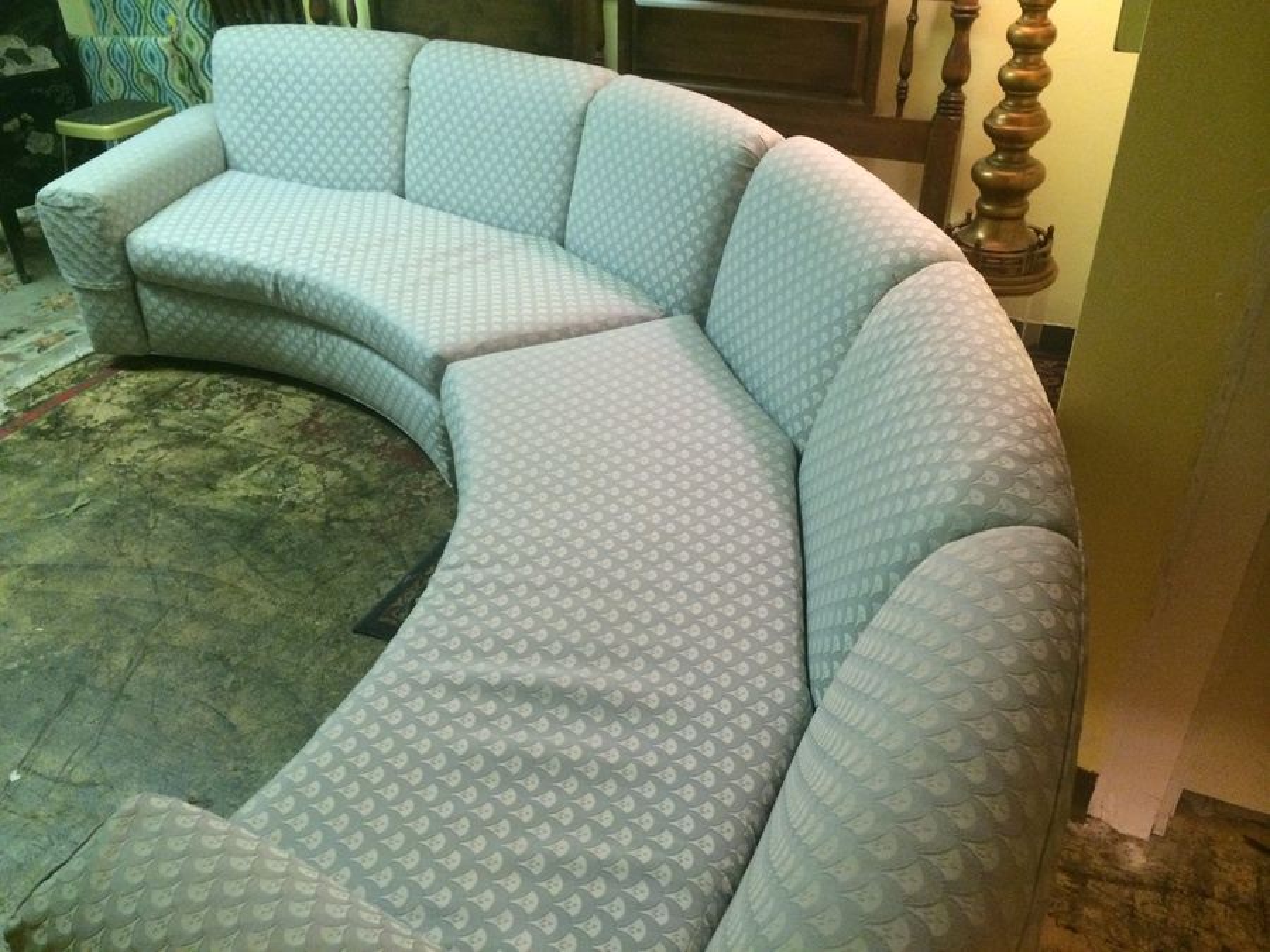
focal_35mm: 30
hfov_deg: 60.0
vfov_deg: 46.8
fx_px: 1101
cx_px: 635
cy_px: 476
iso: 320
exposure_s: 1/30
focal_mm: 4.12
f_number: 2.2
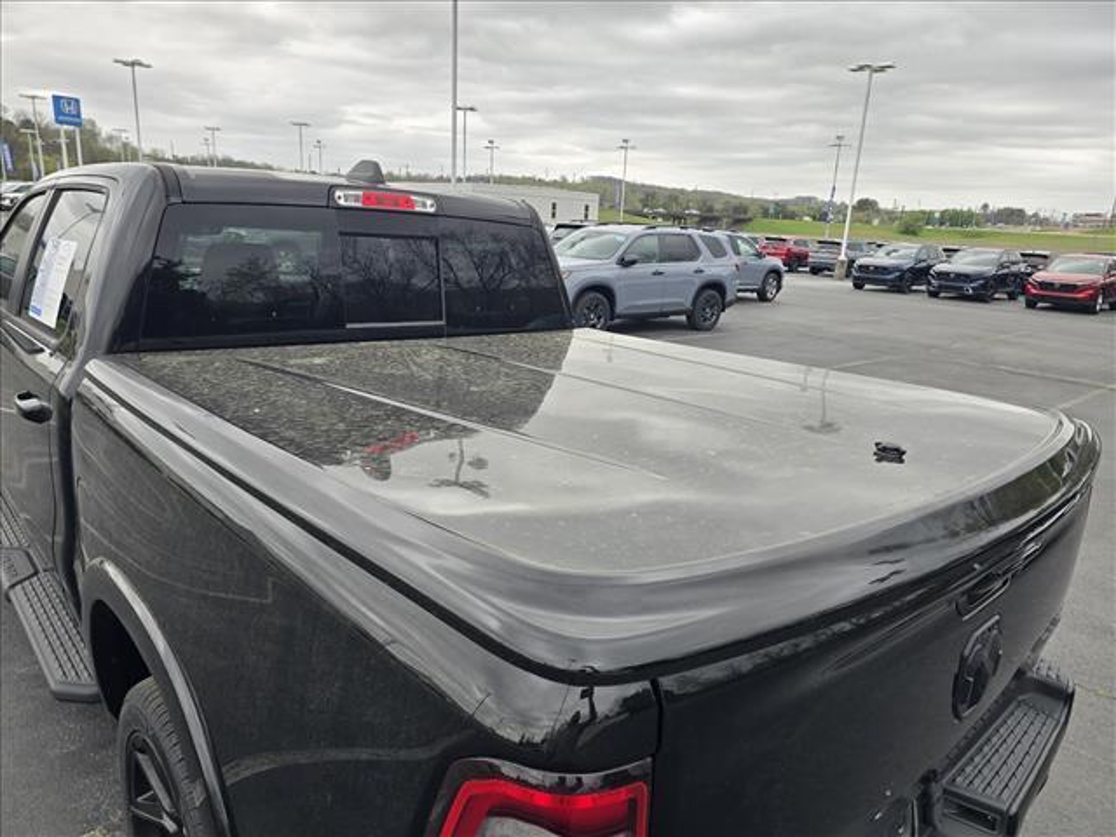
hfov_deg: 73.9
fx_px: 742
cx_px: 558
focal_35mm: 23
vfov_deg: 58.9
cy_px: 418
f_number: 1.7
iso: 12
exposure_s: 1/233
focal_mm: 6.3
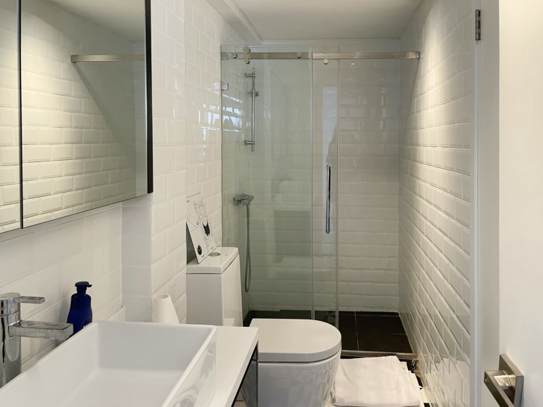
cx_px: 272
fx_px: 408
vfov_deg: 53.1
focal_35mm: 26
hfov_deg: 67.3
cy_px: 204
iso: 160
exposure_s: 1/50
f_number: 1.6
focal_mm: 4.2
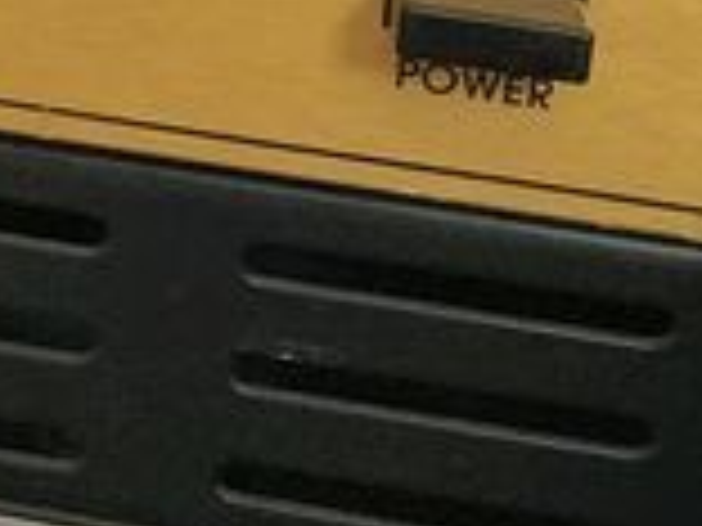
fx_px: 3387
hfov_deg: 10.4
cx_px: -904
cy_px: -773
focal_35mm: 167
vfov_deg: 8.1
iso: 100
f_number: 1.7
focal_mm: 3.93
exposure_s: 1/50
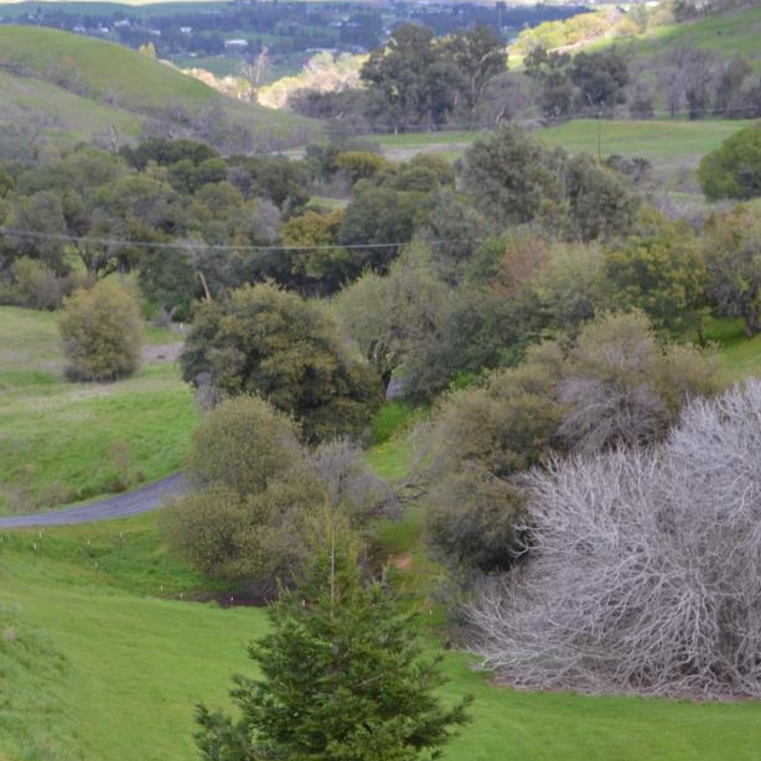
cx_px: 216
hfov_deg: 12.7
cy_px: 555
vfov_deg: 12.7
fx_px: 3407
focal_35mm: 137
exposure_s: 1/125
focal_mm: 44
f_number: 5.6
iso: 110
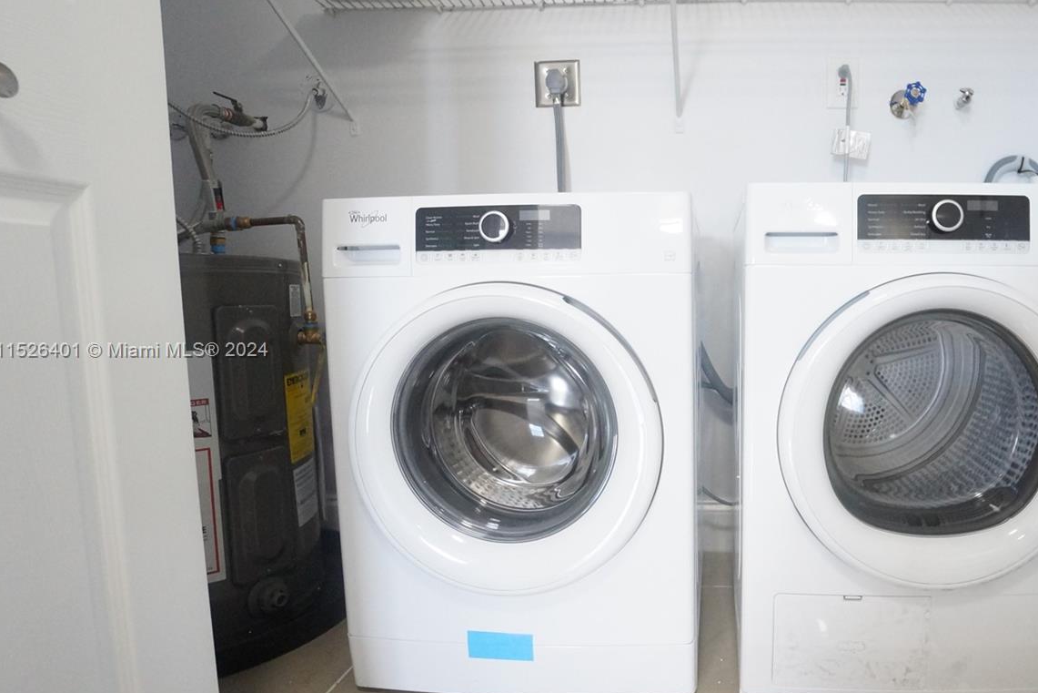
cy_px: 352
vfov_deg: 59.5
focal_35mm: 21
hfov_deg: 78.1
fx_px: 606
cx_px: 705
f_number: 4
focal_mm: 10
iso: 2500
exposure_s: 1/160
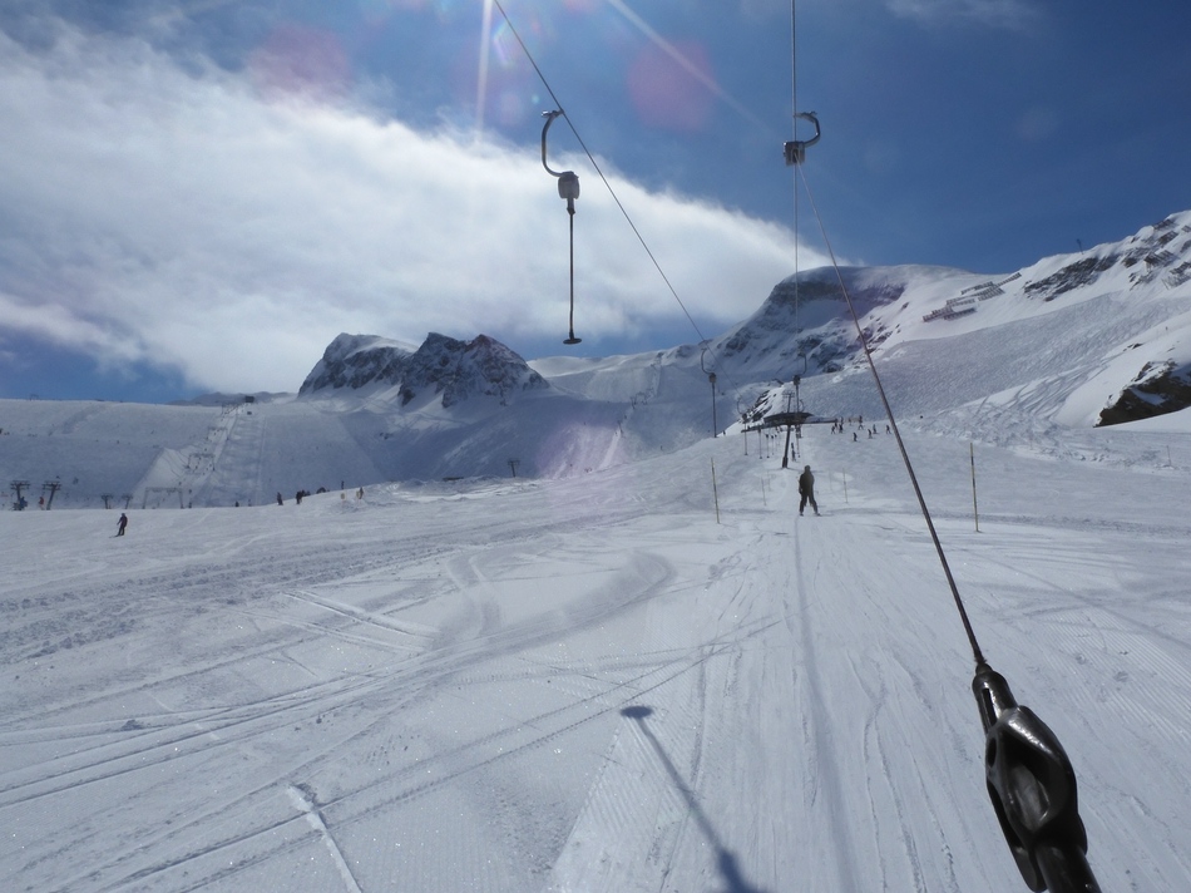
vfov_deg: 56.8
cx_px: 596
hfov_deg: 71.6
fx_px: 826
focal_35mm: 24
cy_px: 446
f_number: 8
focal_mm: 4.3
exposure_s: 1/2000
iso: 100
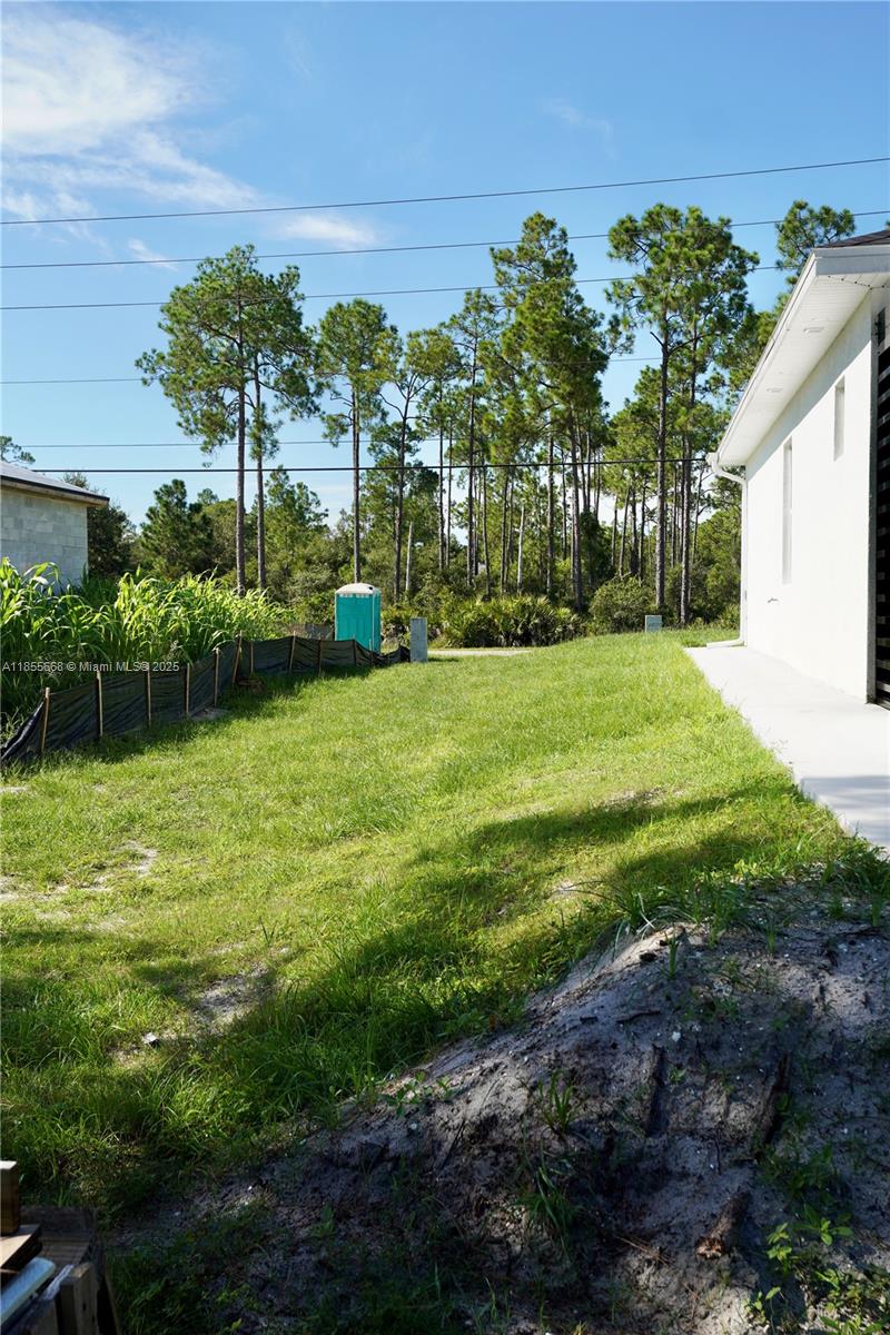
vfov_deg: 53.1
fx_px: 1335
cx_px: 445
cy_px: 668
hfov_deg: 36.9
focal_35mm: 36
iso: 100
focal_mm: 24
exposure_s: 1/400
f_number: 5.6
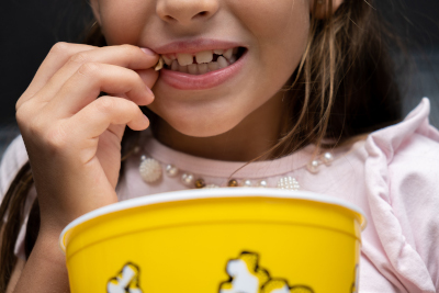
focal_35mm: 83
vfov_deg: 16.5
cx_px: 220
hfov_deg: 24.5
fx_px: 1012
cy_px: 146
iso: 160
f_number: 4
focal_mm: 55
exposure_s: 1/125
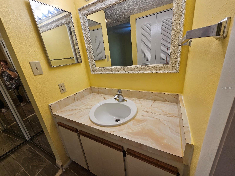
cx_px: 118
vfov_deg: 89.9
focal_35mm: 13
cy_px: 88
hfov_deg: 106.2
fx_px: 88
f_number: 2.2
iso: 80
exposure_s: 1/120
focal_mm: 2.2
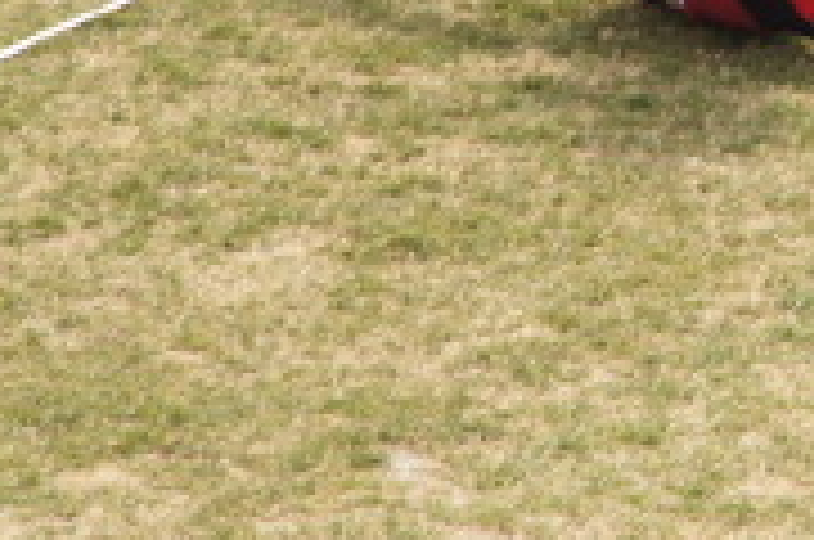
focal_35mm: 829
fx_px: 18711
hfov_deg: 2.5
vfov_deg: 1.7
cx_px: 949
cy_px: -104
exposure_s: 1/160
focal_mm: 200
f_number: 16
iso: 400
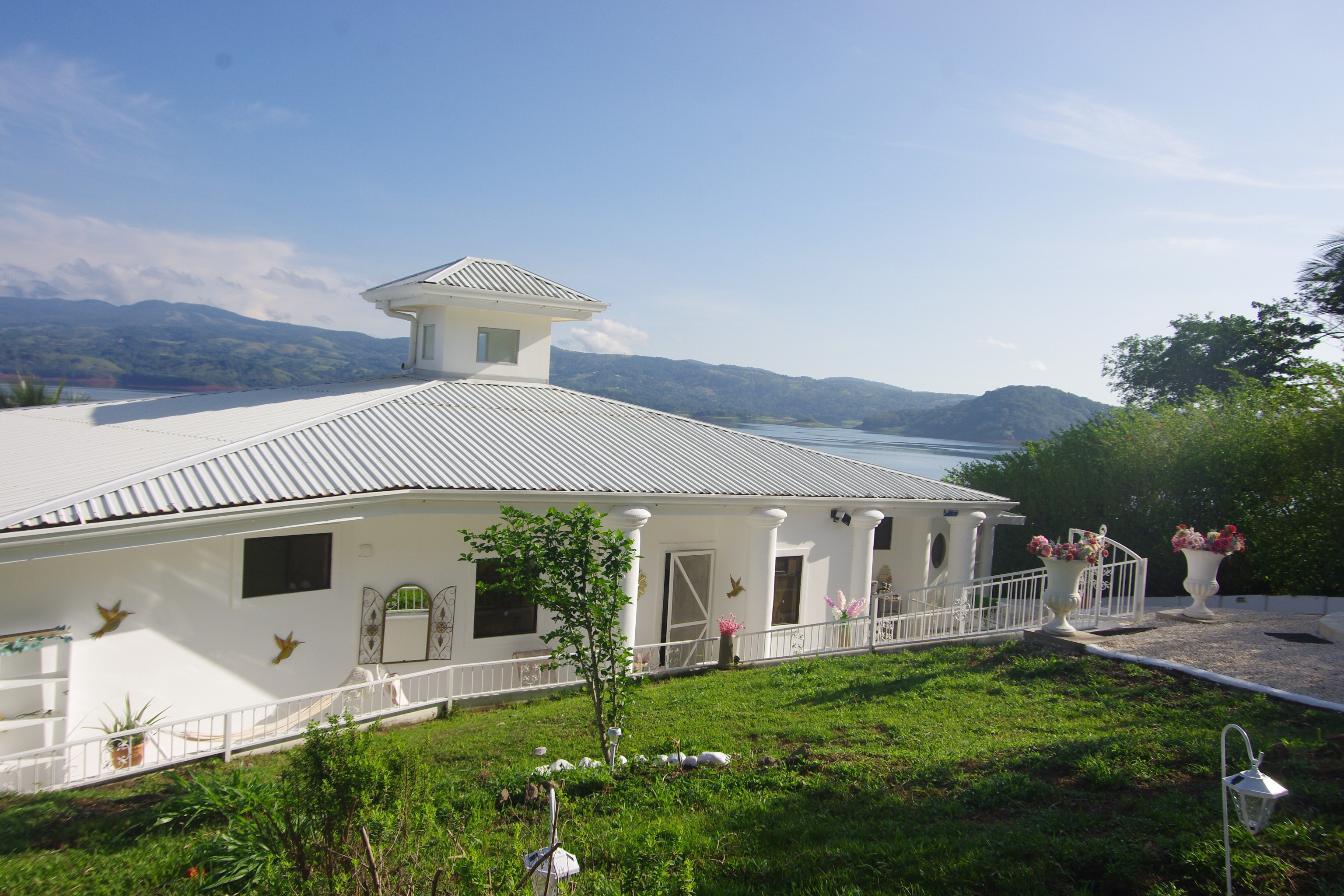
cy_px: 448
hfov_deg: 67.4
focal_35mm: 27
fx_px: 1008
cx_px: 672
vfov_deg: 47.9
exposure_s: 1/500
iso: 200
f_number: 8
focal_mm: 18
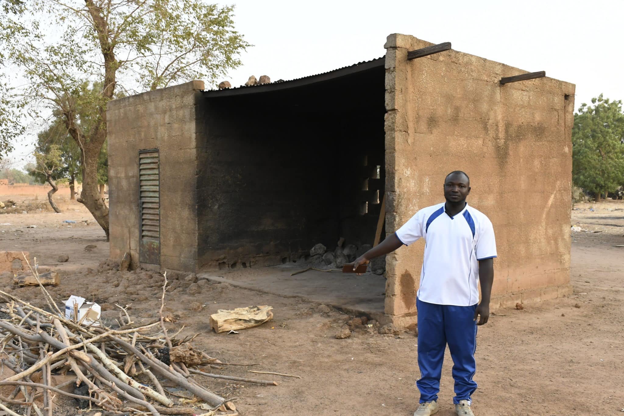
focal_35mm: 36
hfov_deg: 53.1
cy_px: 208
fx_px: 624
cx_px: 312
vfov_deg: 36.9
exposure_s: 1/320
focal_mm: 24
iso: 1600
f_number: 9
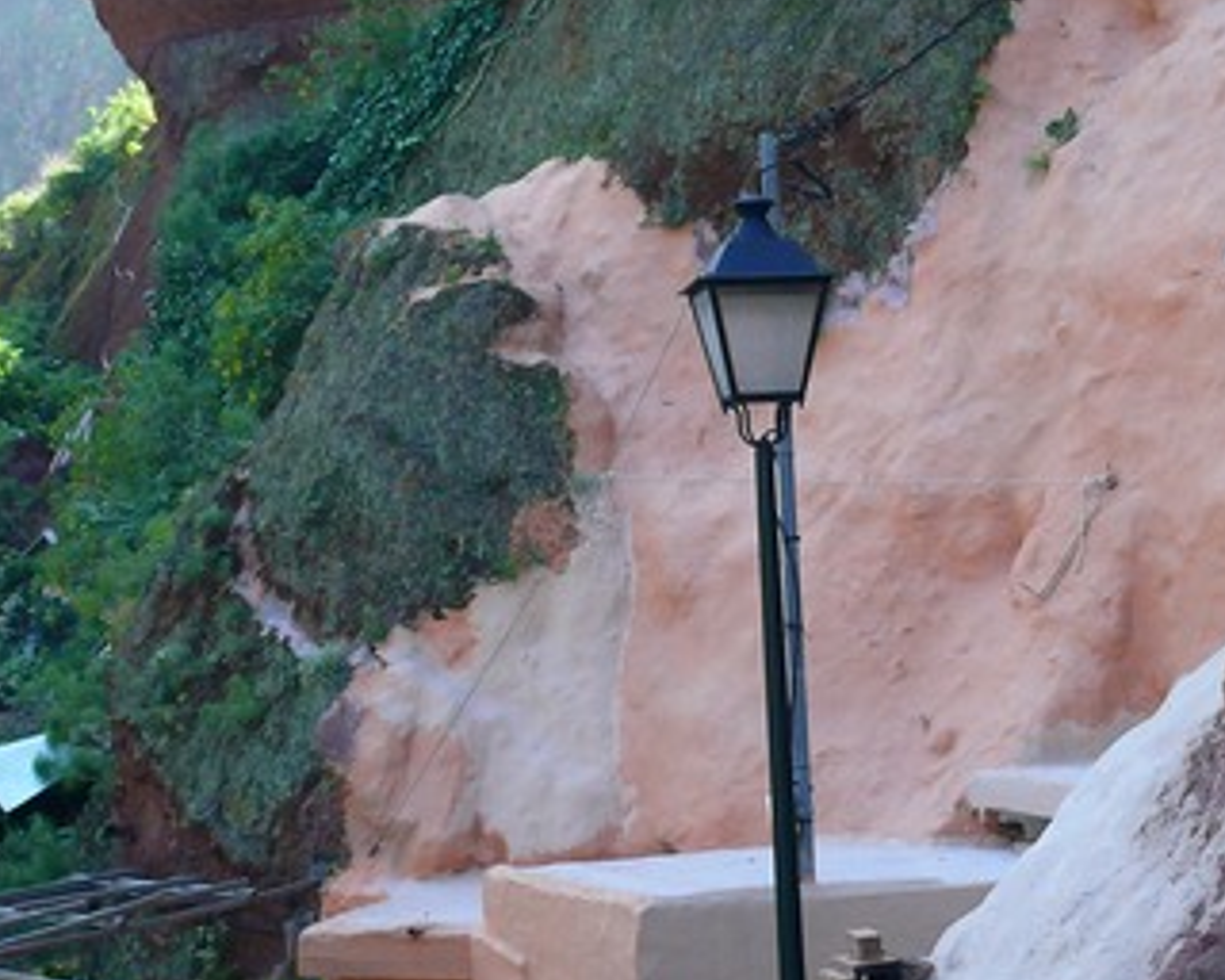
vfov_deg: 19.2
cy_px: 570
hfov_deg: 23.8
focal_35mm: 80
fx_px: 2900
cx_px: 658
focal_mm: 7.4
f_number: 2.8
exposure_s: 1/60
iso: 100
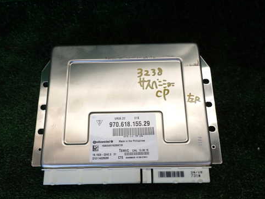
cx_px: 130
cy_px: 103
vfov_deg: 45.4
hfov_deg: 58.3
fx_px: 237
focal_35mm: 31
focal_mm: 4.5
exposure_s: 1/250
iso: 100
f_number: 2.8
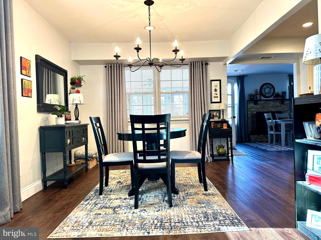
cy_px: 120
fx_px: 223
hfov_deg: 71.6
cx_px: 160
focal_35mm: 24
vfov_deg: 56.8
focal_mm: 6.86
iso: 160
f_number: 1.78
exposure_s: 1/60
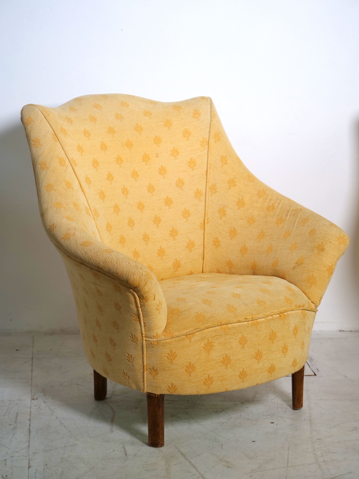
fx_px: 1162
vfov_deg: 23.3
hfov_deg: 17.6
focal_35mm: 84
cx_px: 180
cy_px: 240
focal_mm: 42
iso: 400
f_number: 3.9
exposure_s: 1/80
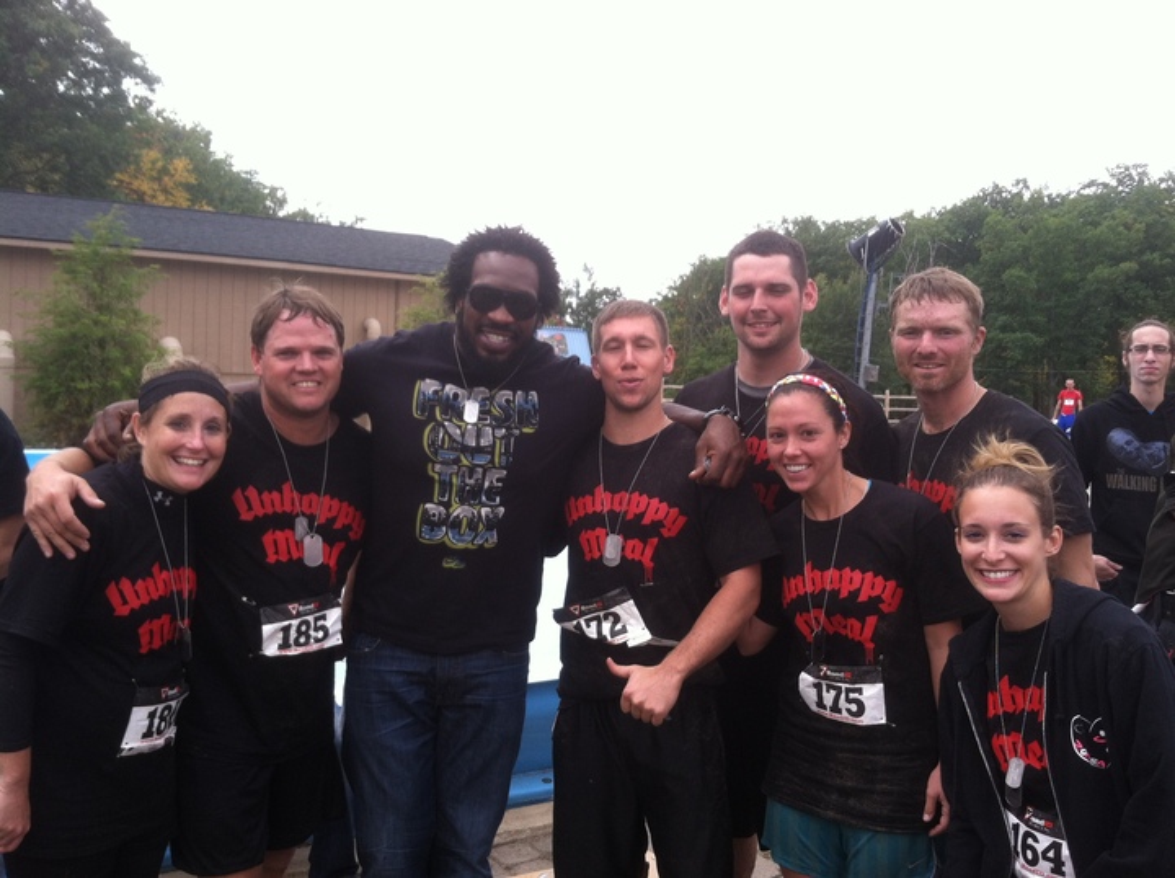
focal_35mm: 35
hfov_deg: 52.7
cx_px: 588
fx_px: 1186
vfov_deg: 40.6
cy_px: 439
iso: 80
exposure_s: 1/385
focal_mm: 3.85
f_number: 2.8
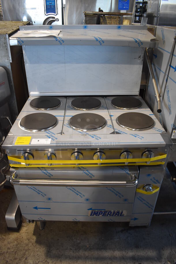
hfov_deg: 48.0
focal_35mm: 27
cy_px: 132
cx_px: 88
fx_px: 198
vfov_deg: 67.3
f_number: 3.5
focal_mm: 18
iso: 1100
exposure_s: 1/125
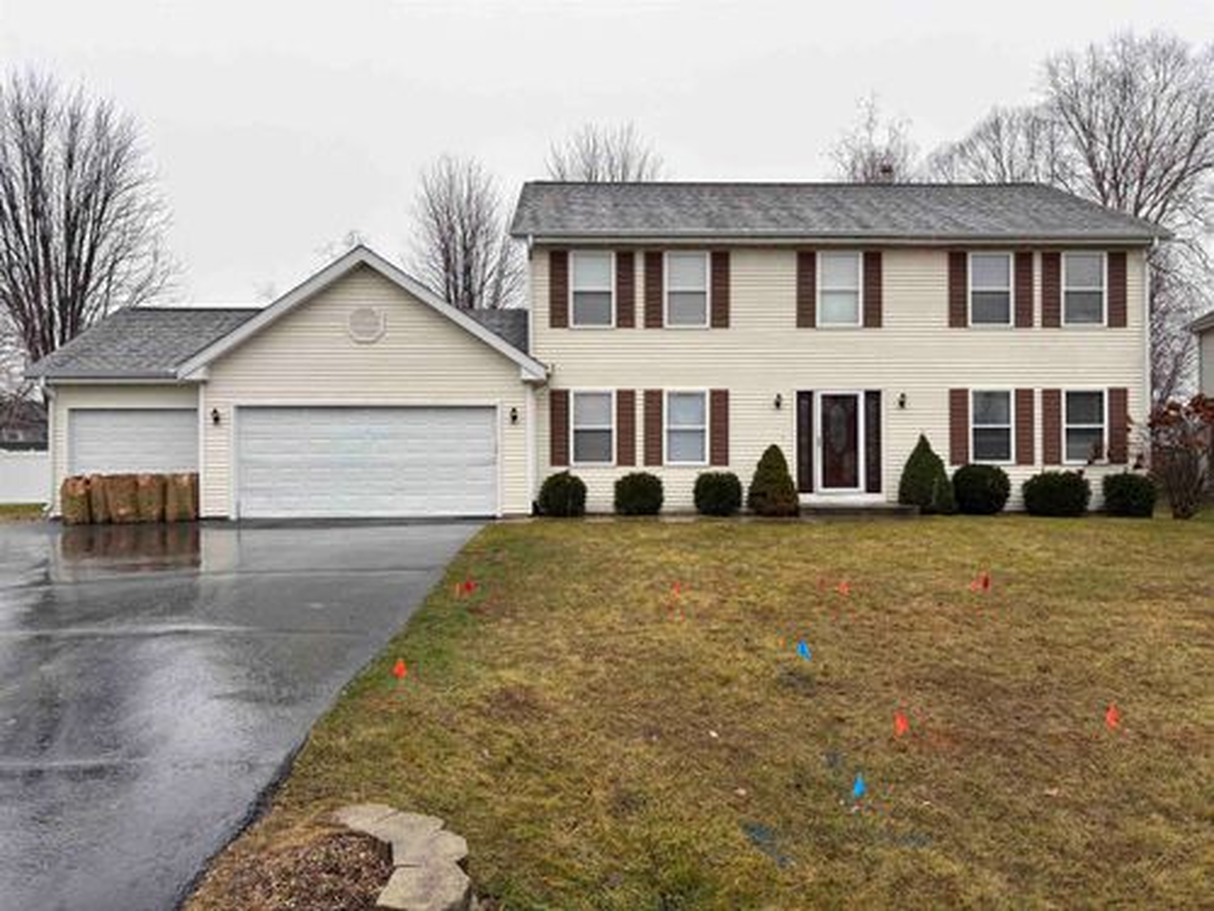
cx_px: 607
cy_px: 456
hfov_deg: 67.3
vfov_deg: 53.1
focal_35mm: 26
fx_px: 912
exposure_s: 1/122
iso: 40
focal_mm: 5.96
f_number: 1.6
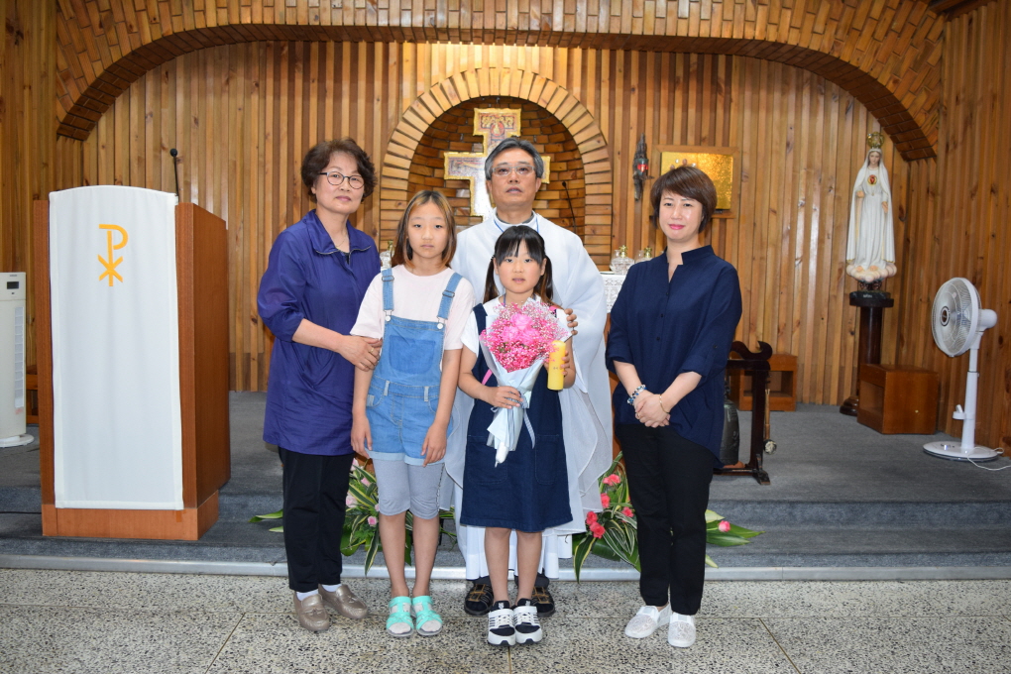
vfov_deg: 41.7
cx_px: 506
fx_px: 885
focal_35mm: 32
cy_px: 337
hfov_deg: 59.5
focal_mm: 21
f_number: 5
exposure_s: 1/100
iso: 800
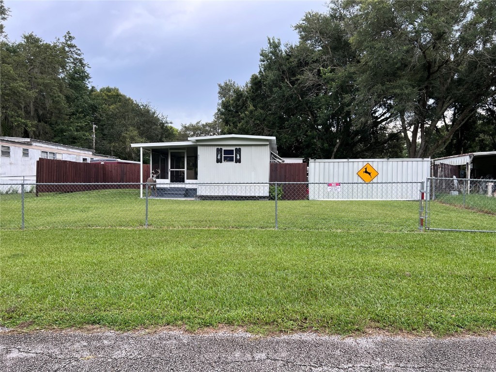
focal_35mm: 26
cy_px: 186
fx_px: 373
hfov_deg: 67.3
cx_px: 248
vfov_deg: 53.1
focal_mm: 5.7
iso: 50
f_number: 1.5
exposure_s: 1/526
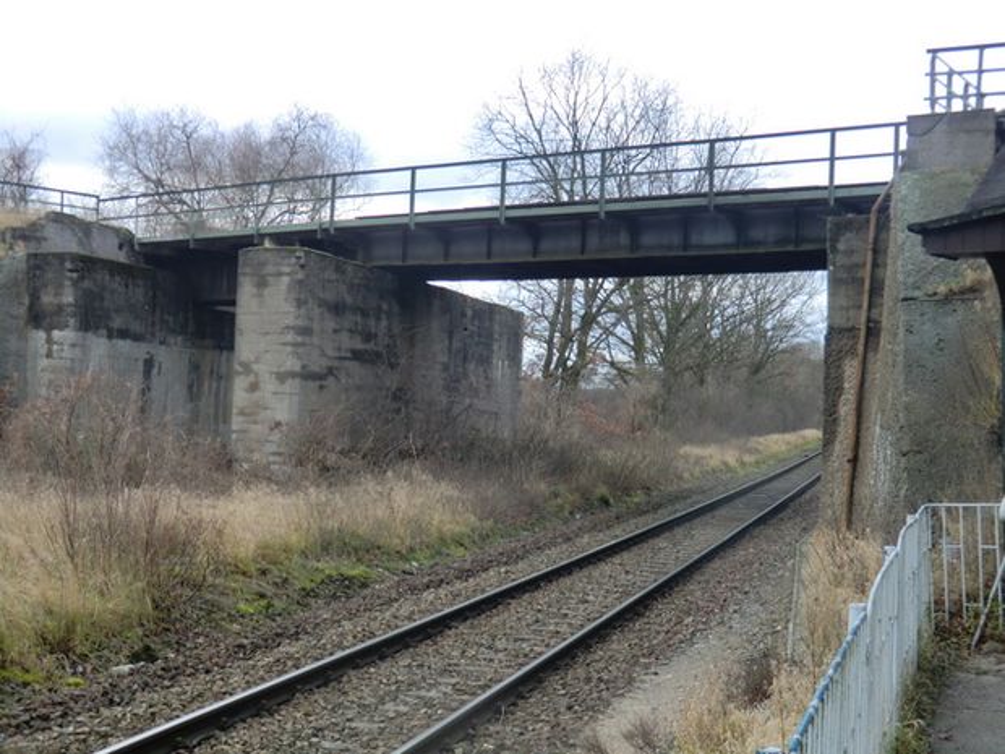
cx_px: 502
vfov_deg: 30.9
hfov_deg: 40.4
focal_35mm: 47
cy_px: 377
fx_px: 1365
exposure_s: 1/80
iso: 64
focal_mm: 8.4
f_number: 4
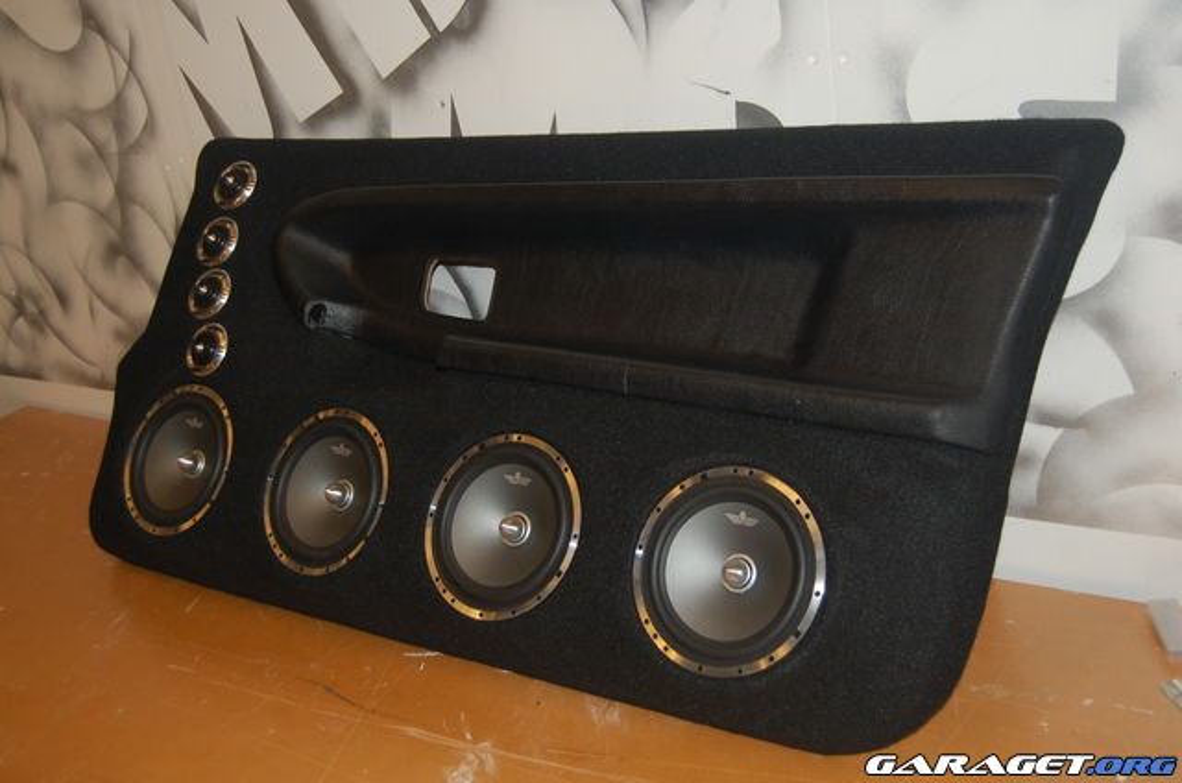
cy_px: 392
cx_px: 591
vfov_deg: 34.1
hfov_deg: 49.6
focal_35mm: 39
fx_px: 1278
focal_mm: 26
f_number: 4.2
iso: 400
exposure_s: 1/60
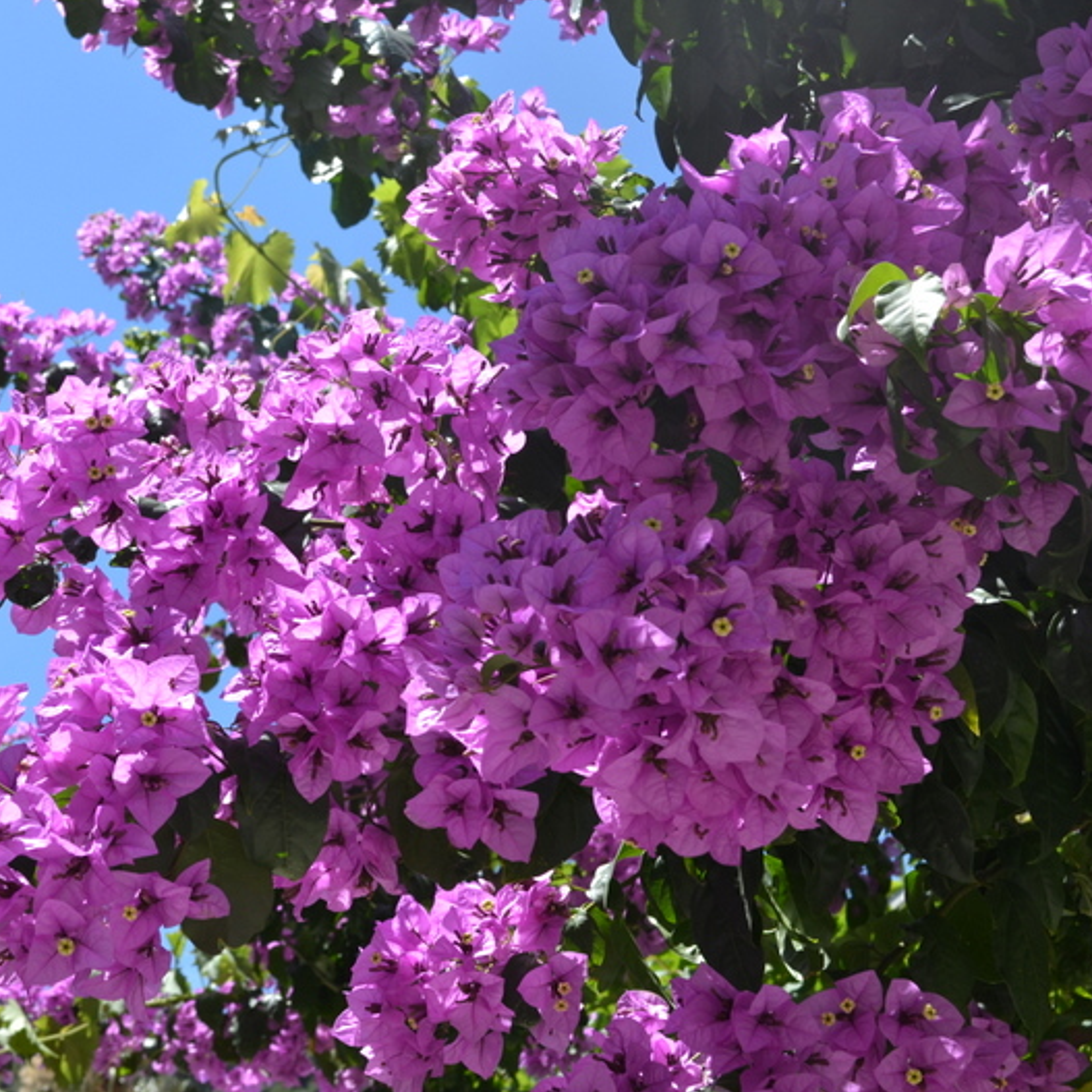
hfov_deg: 27.5
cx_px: 356
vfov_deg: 27.7
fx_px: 2213
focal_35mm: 62
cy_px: 543
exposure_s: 1/125
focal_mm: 32
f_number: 8
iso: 110
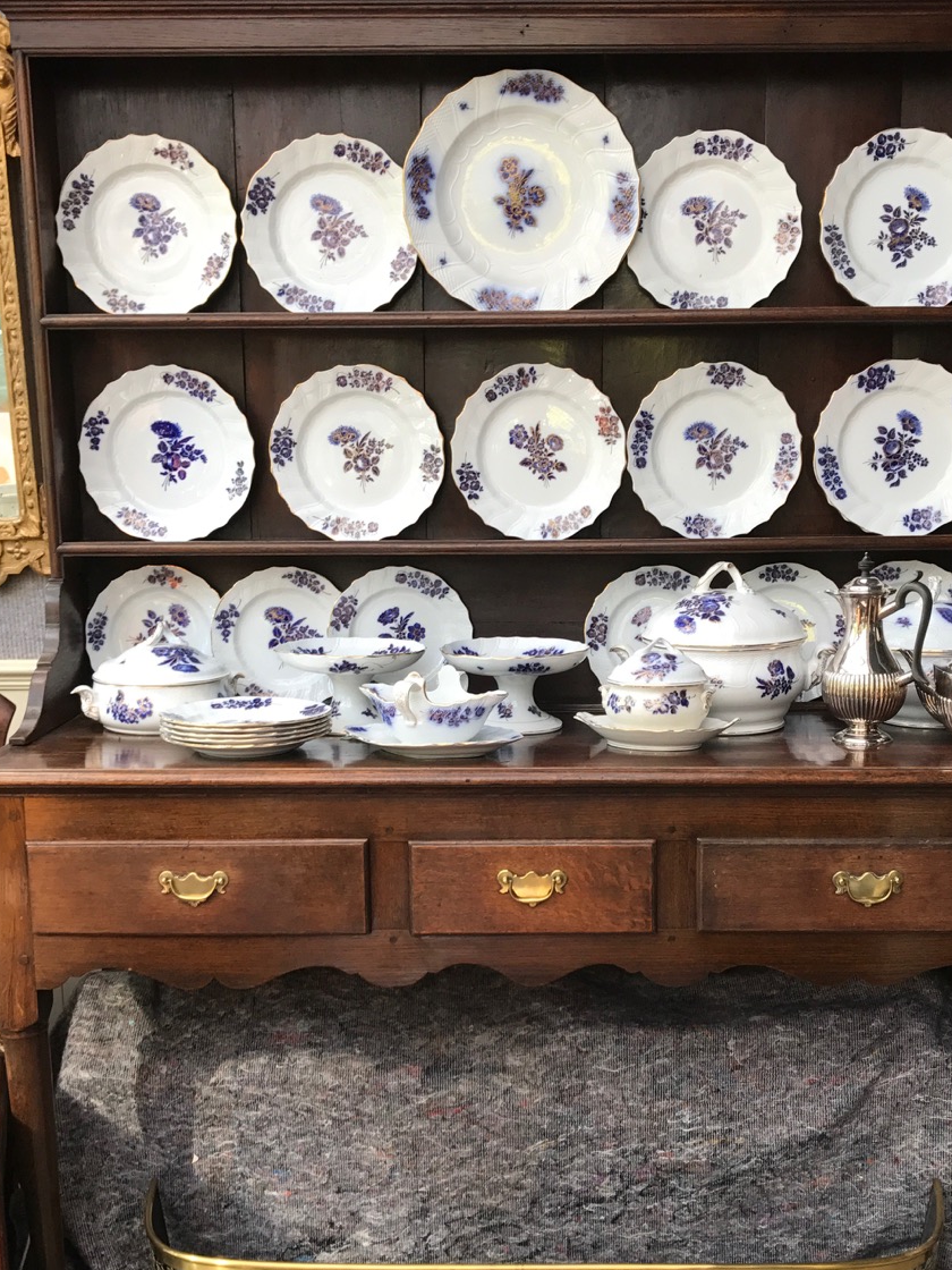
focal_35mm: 40
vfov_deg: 46.6
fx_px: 1467
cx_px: 536
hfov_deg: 35.9
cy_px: 735
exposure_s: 1/50
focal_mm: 3.99
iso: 32
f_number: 1.8
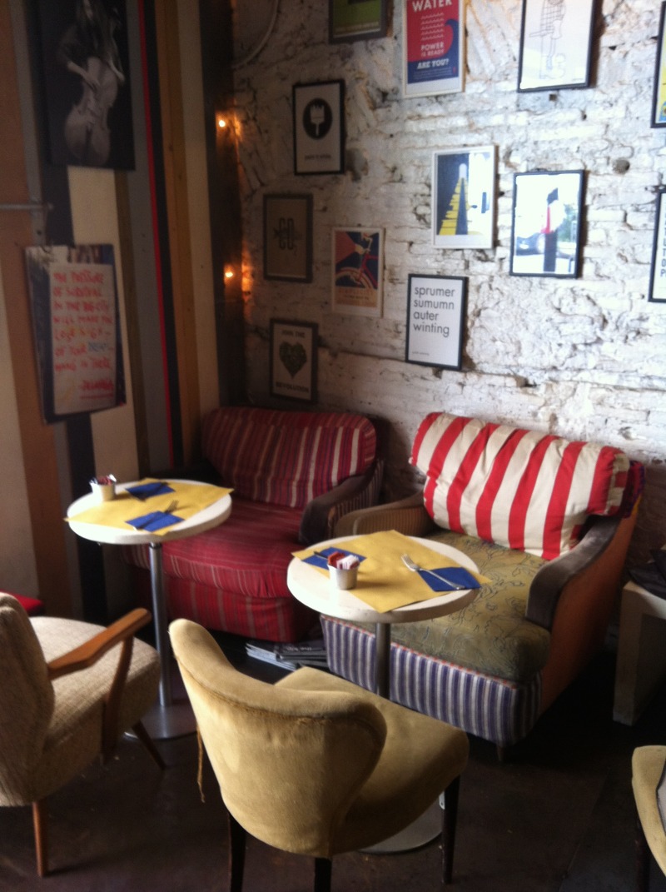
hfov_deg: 40.6
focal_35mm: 35
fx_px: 900
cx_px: 333
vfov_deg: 52.7
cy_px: 446
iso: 100
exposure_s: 1/15
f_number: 2.8
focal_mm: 3.85
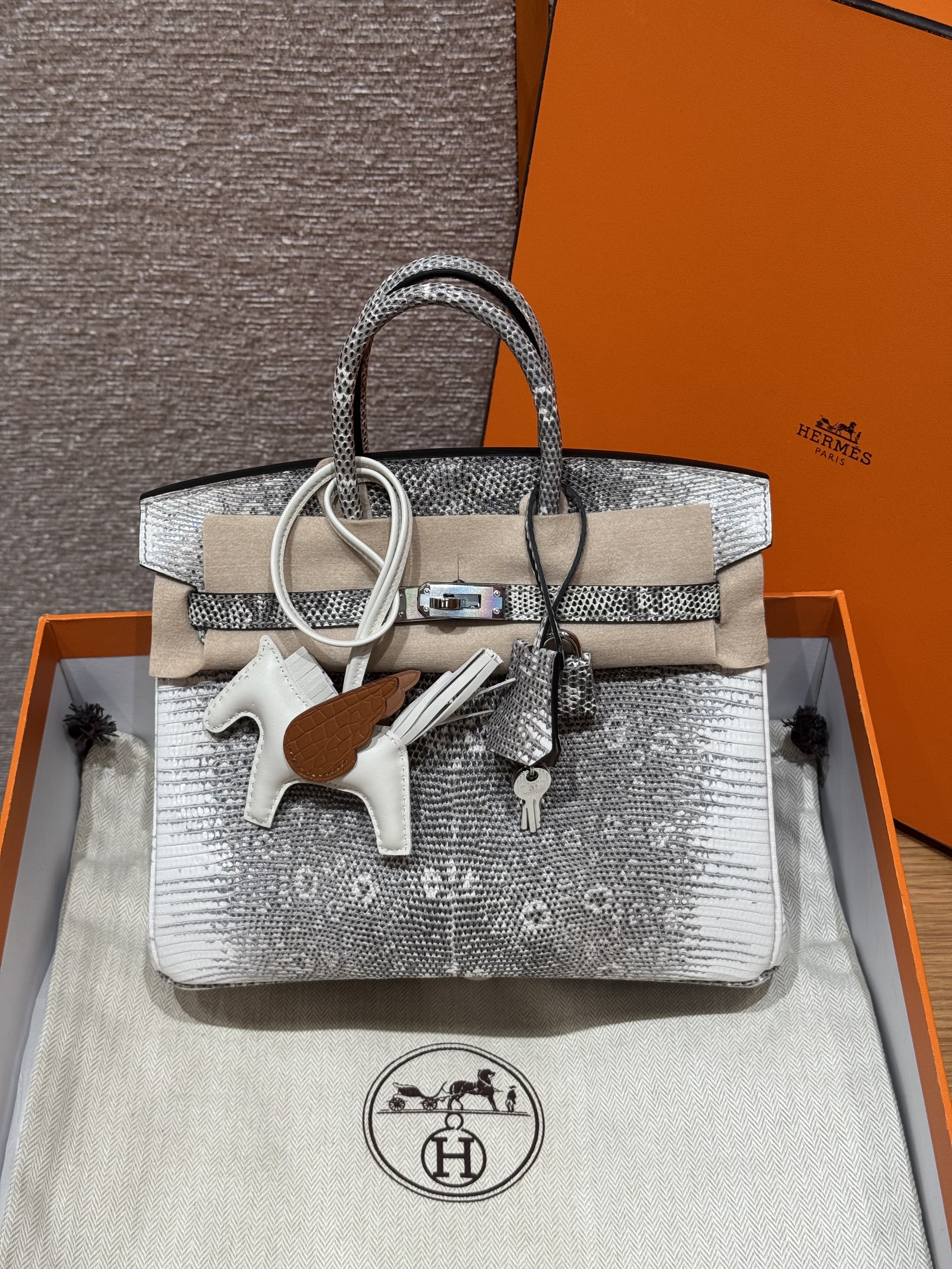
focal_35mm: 48
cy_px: 634
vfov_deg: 39.7
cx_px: 476
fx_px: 1760
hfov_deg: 30.3
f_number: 1.78
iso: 64
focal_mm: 6.76
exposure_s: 1/100
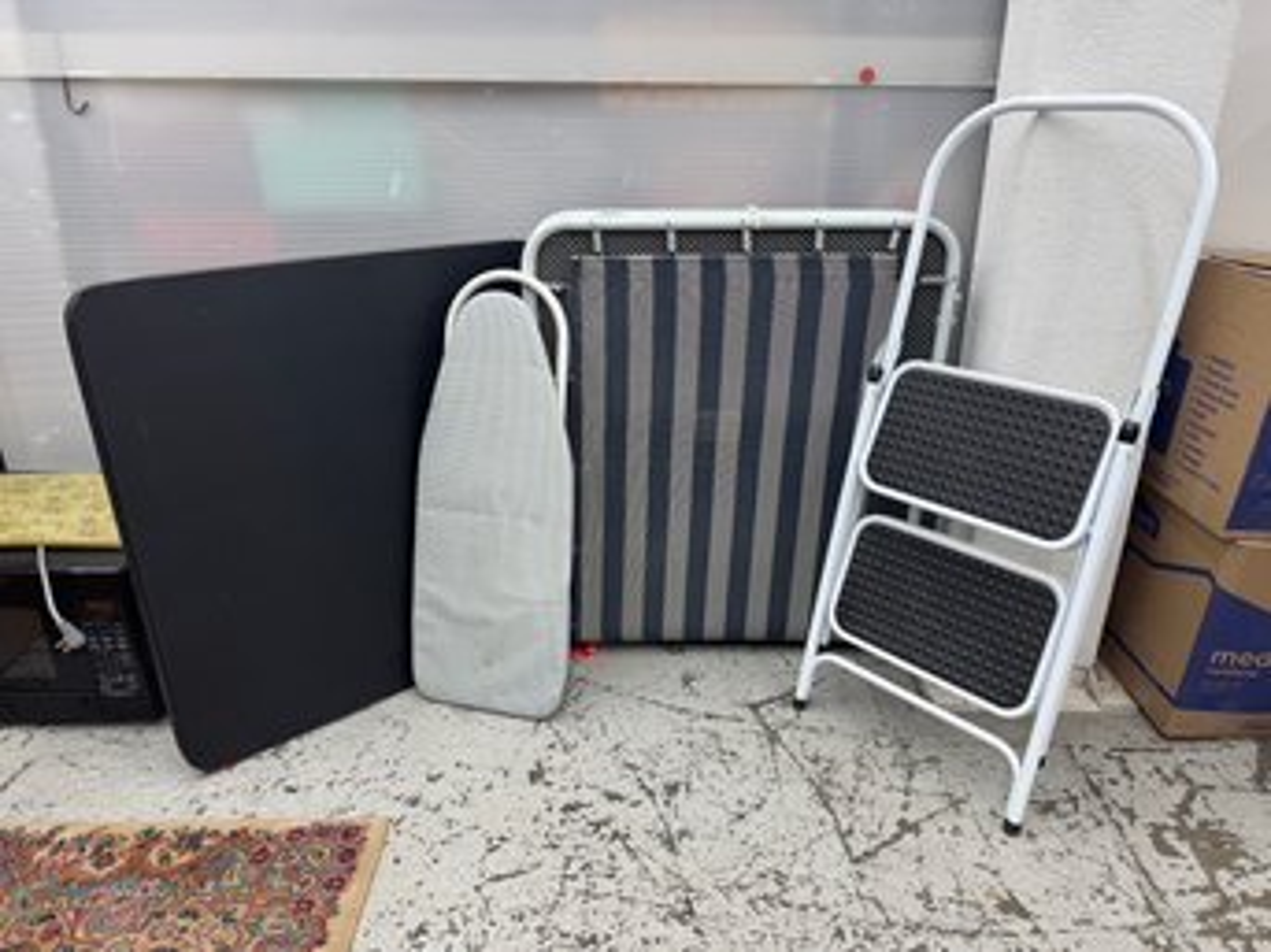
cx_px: 636
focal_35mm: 24
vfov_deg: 56.8
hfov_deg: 71.6
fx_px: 881
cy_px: 476
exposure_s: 1/120
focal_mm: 6.76
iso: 100
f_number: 1.78
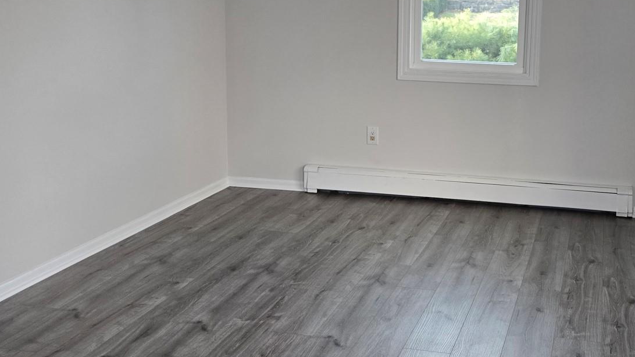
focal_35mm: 47
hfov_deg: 43.1
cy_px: 122
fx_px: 791
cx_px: 423
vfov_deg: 25.3
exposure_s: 1/180
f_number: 1.8
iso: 125
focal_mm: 5.4
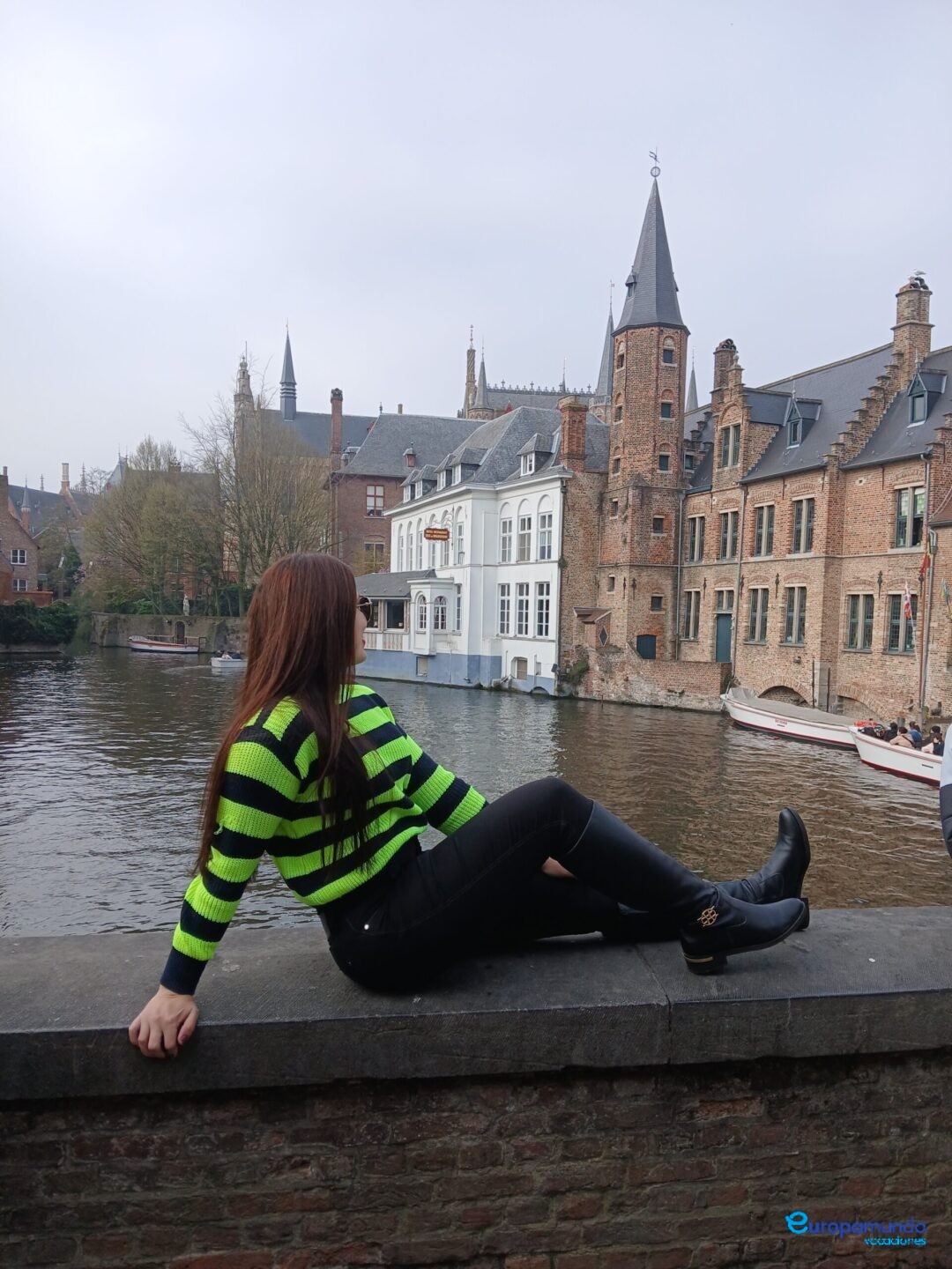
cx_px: 476
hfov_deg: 53.1
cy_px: 634
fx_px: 953
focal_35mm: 26
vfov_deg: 67.3
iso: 20
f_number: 1.8
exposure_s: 1/357
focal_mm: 3.98
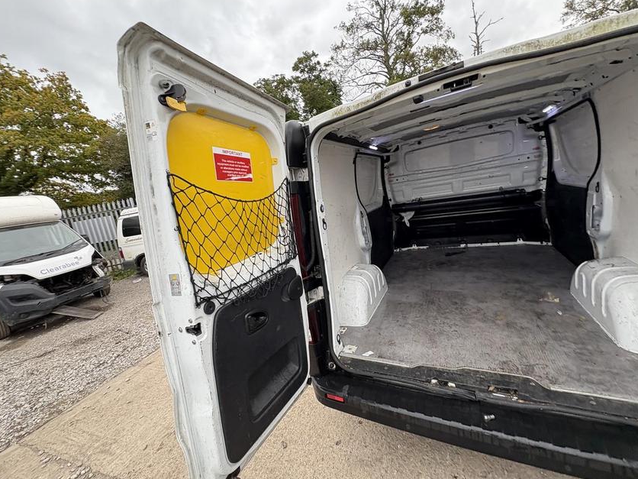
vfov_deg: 81.7
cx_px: 311
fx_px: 276
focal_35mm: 15
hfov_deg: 98.1
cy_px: 235
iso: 40
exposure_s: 1/103
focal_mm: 2.22
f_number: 2.2
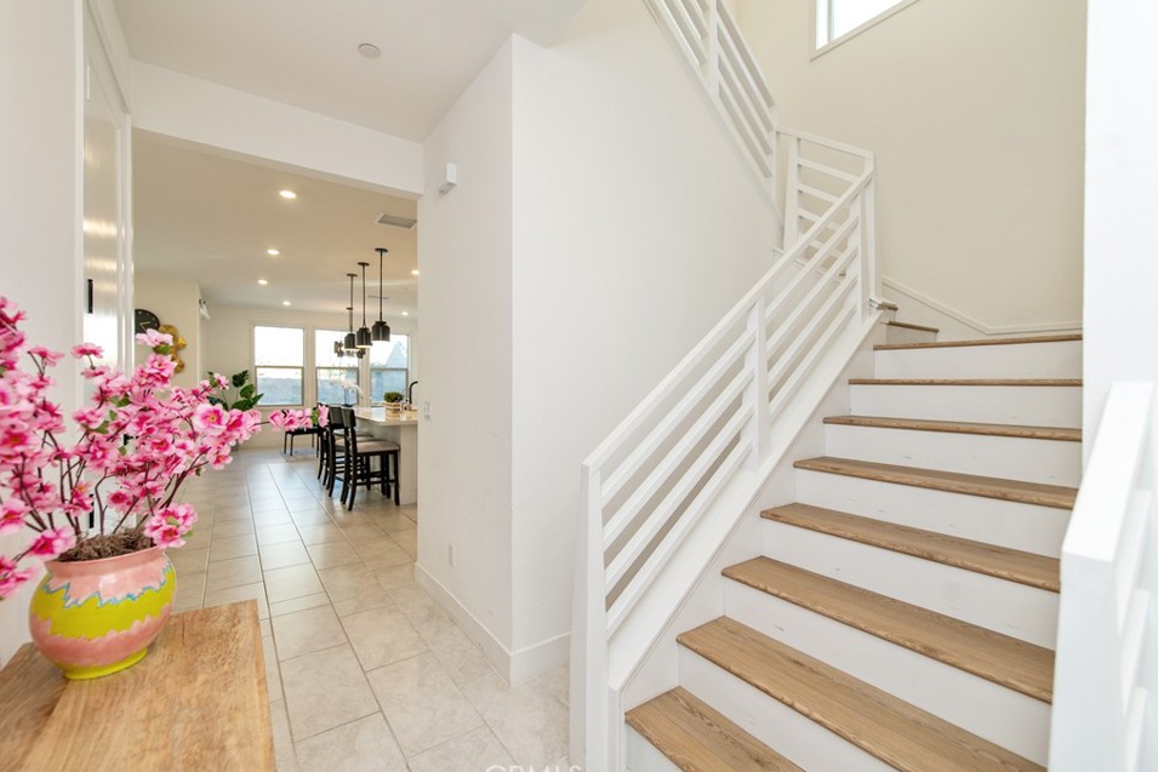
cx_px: 569
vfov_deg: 77.3
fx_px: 483
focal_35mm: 15
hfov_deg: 100.4
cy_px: 381
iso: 280
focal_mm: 14
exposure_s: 1/60
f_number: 4
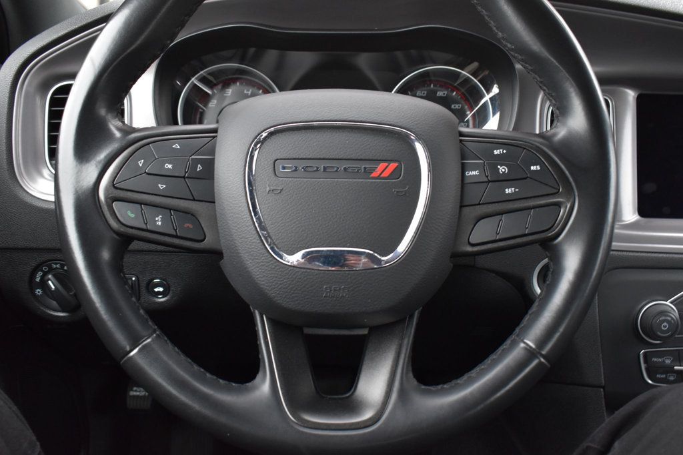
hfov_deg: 55.1
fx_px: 654
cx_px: 342
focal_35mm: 34
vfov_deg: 38.3
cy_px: 228
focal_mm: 23
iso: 1600
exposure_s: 1/15
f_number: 6.3
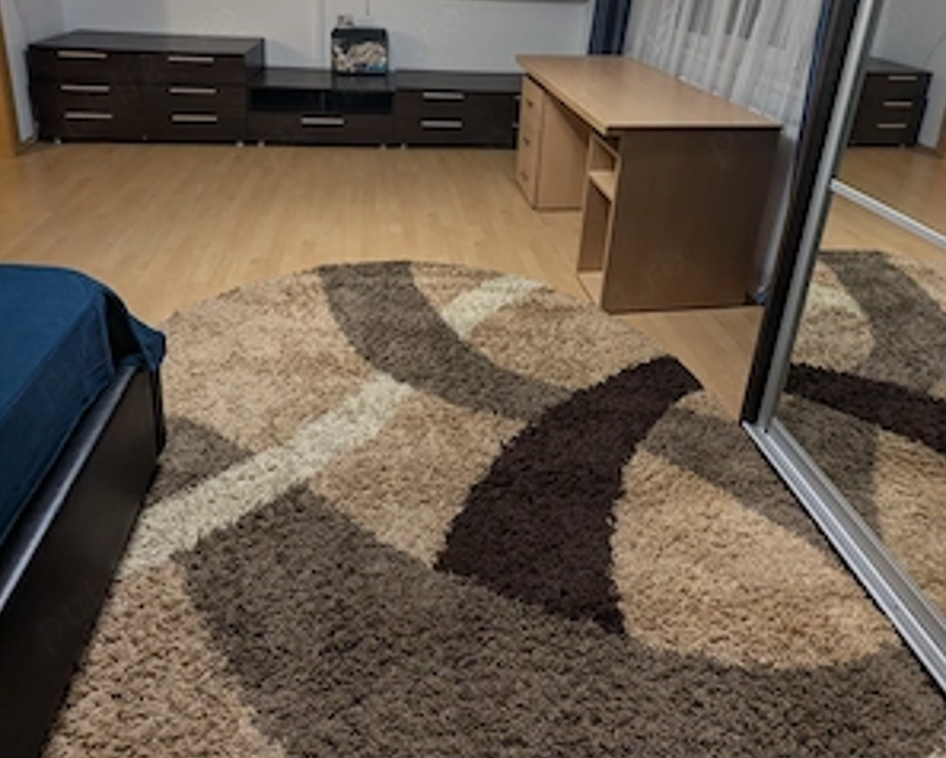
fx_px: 588
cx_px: 471
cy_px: 134
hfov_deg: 77.6
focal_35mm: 21
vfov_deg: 59.5
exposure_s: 1/25
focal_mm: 2.35
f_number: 2.2
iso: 186
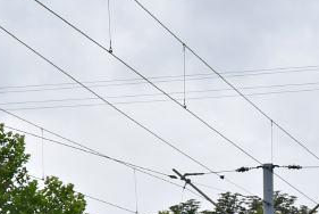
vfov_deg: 7.0
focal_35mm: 194
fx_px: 1721
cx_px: -326
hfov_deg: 9.8
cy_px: 322
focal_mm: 28
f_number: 8
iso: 250
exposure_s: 1/250
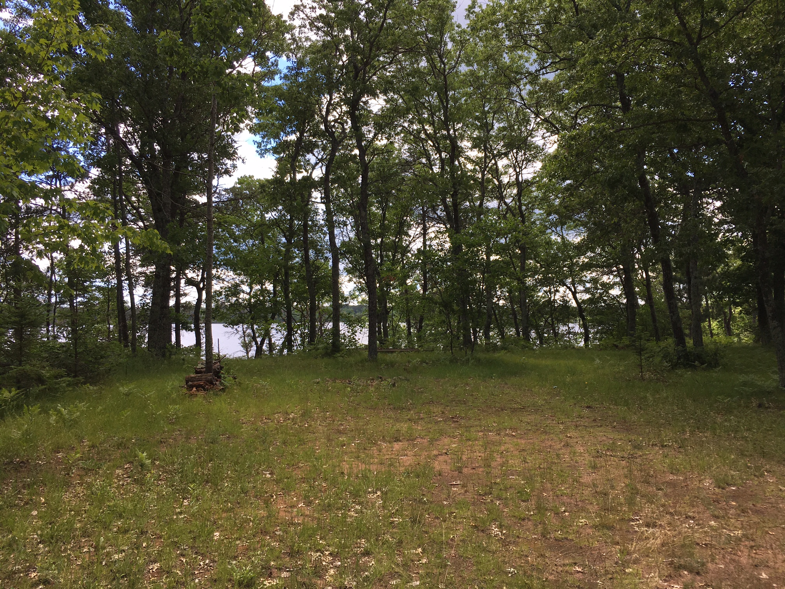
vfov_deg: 48.2
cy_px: 294
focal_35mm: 29
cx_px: 392
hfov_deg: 61.7
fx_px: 658
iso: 25
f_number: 2.2
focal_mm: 4.15
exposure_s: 1/601
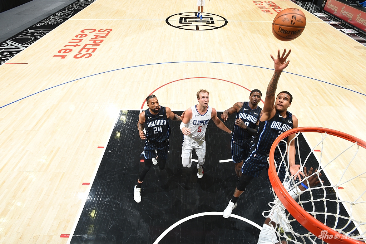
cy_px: 122
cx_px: 183
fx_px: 203
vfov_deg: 61.9
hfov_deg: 84.0
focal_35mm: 20
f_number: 7.1
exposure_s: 1/250
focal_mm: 20
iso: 400
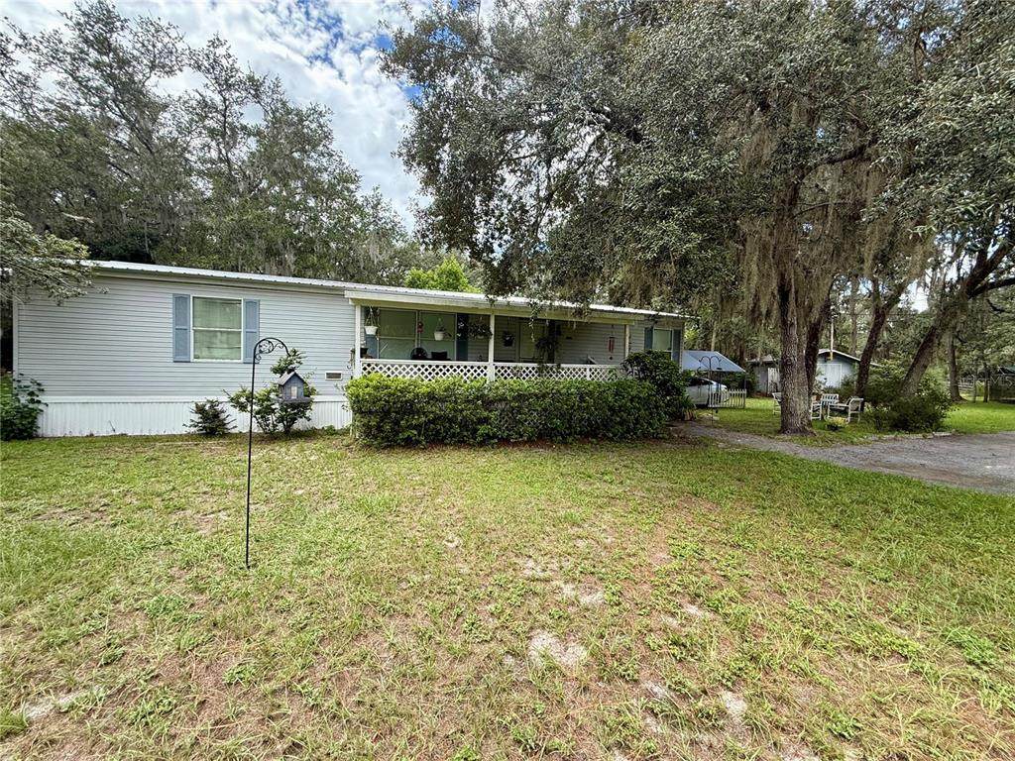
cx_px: 508
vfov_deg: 85.7
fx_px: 411
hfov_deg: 102.1
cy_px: 380
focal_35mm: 14
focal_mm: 2.22
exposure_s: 1/353
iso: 50
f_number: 2.2
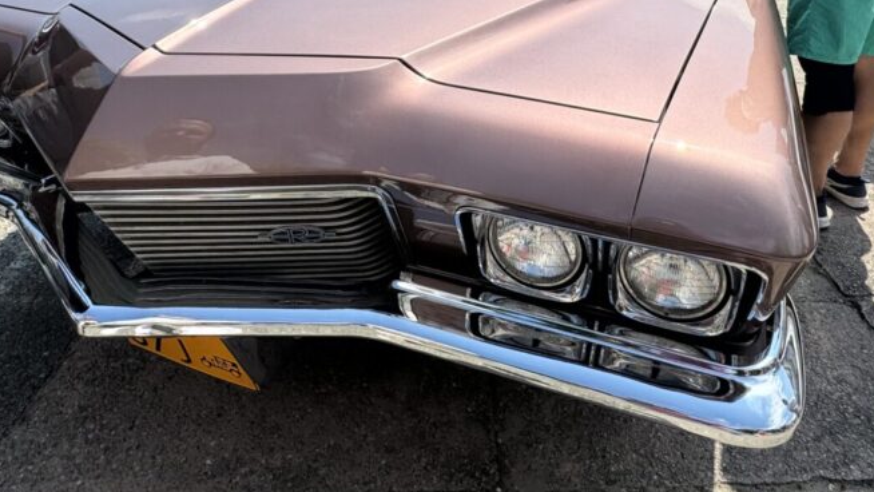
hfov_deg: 67.8
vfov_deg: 37.6
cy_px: 13
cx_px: 474
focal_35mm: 28
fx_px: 649
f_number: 2.2
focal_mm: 2.22
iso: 50
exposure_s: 1/2494
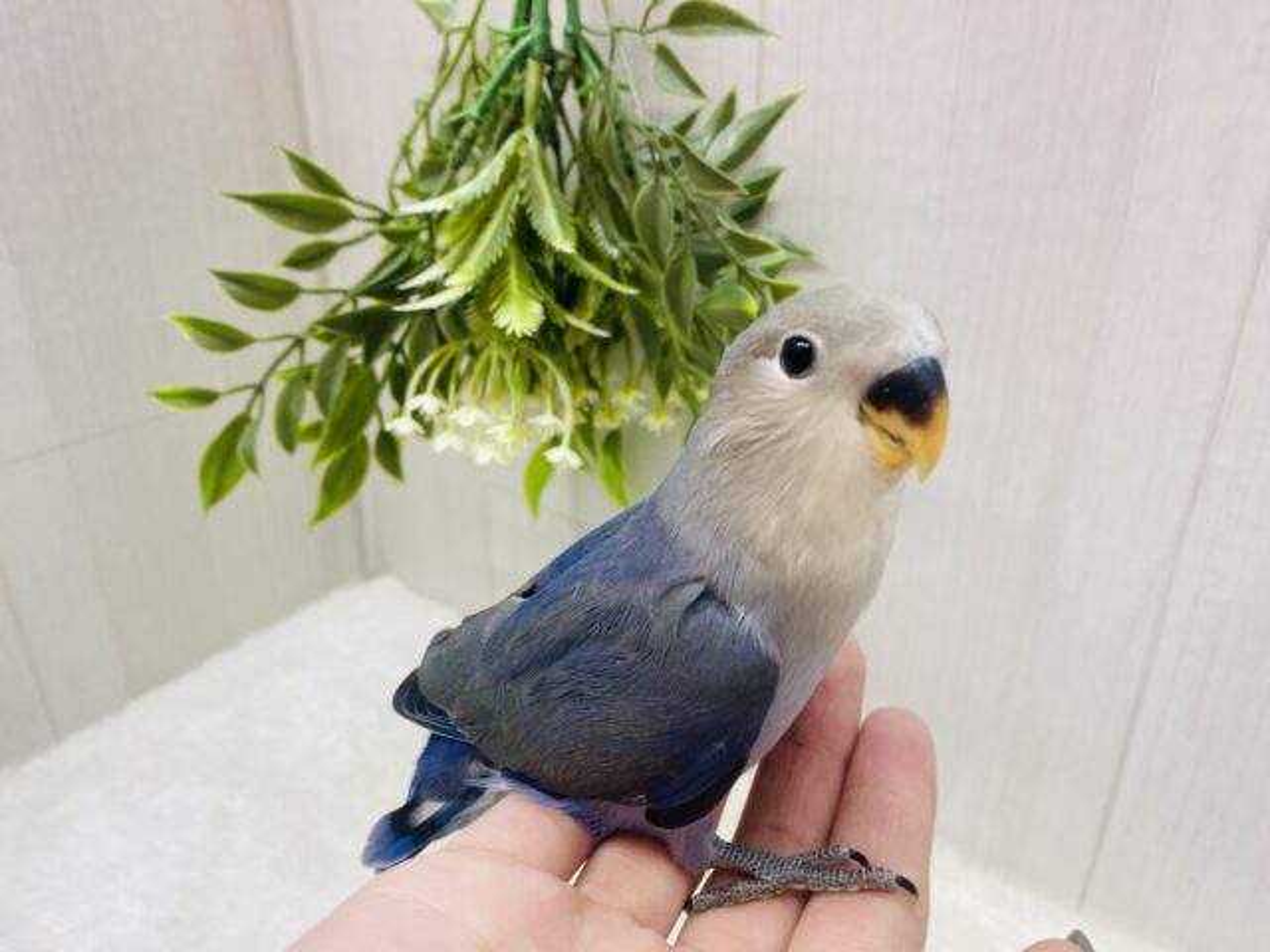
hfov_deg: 69.4
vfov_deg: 54.9
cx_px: 635
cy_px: 476
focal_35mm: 25
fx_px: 917
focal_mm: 4.25
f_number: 1.8
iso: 100
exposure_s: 1/100
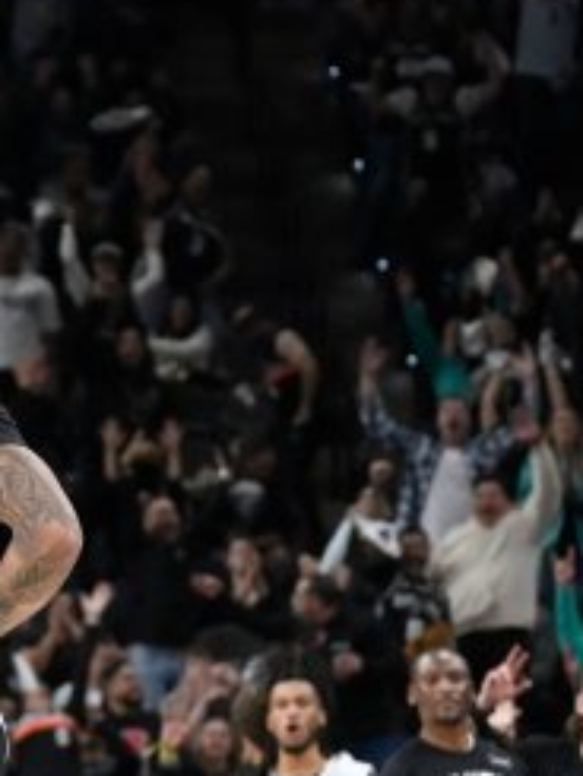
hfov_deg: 5.4
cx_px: -139
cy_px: 554
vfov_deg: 7.2
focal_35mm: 275
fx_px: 6170
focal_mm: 70
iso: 1600
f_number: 2.8
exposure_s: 1/1250
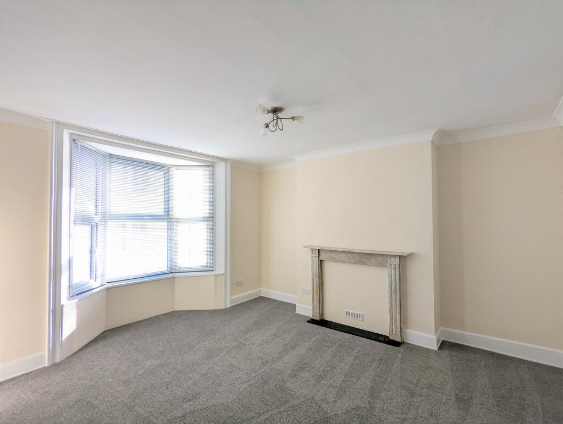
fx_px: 261
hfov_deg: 94.4
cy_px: 212
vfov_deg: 78.2
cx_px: 282
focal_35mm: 16
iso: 174
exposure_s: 1/90.1
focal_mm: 2.35
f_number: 2.2
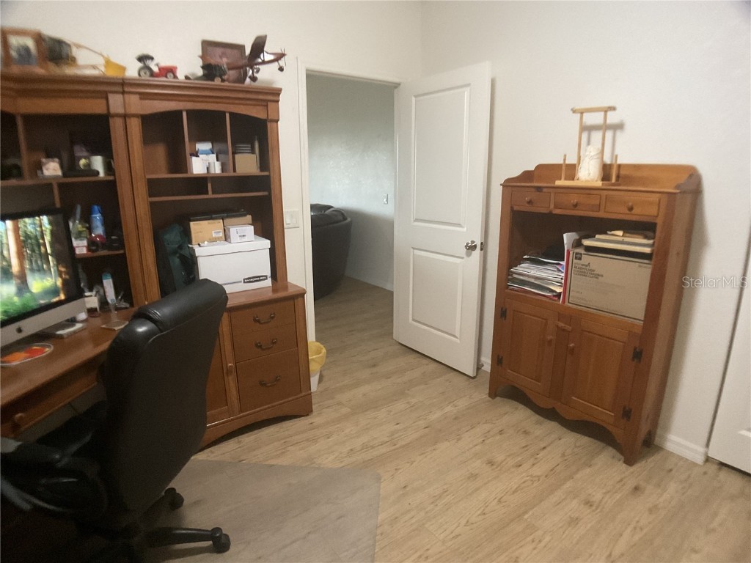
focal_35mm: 29
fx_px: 629
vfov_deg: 48.2
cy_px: 282
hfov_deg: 61.7
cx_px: 376
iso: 500
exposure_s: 1/30
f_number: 1.8
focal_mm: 3
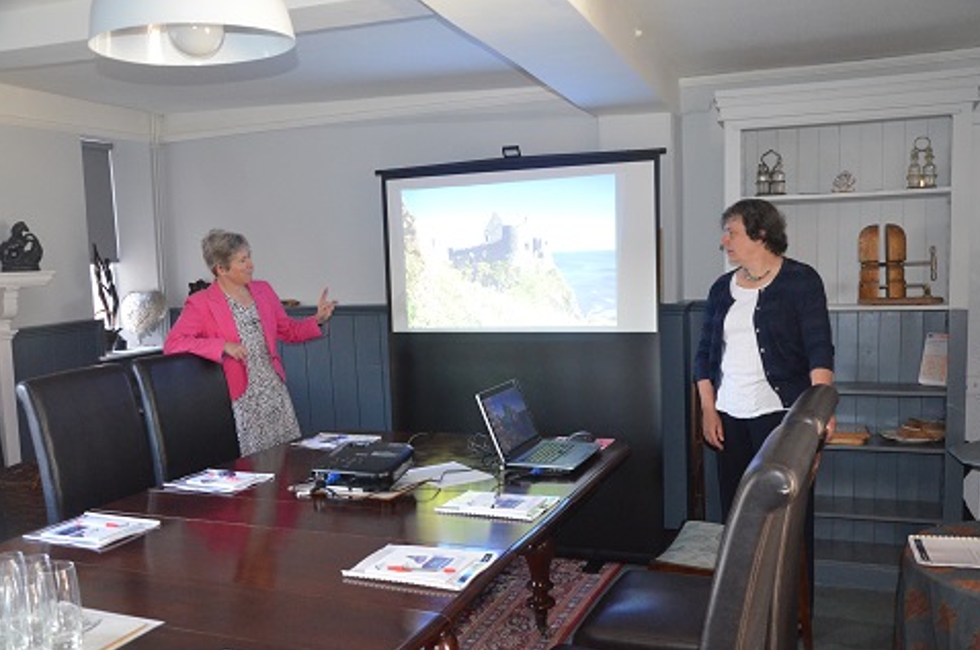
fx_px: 884
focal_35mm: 33
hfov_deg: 58.0
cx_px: 495
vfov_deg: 40.4
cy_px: 333
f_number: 3.8
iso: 3200
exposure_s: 1/60
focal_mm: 21
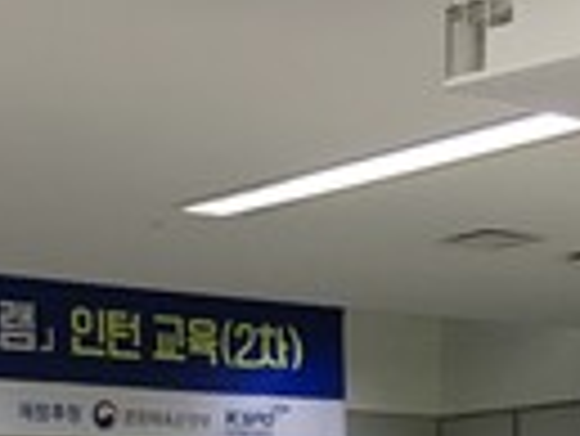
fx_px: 2264
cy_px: 751
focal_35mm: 135
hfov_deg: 14.6
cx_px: 225
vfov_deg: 10.4
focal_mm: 4.15
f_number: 2.2
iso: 32
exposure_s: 1/30
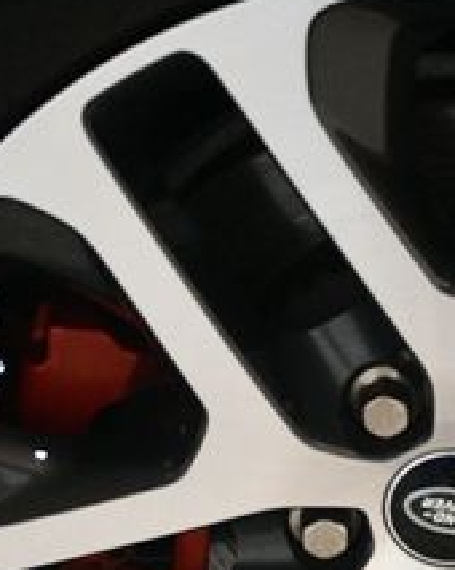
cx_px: 458
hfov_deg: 9.5
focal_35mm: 161
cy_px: 490
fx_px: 2714
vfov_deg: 11.9
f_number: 4.2
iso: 3200
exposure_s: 1/100
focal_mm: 38
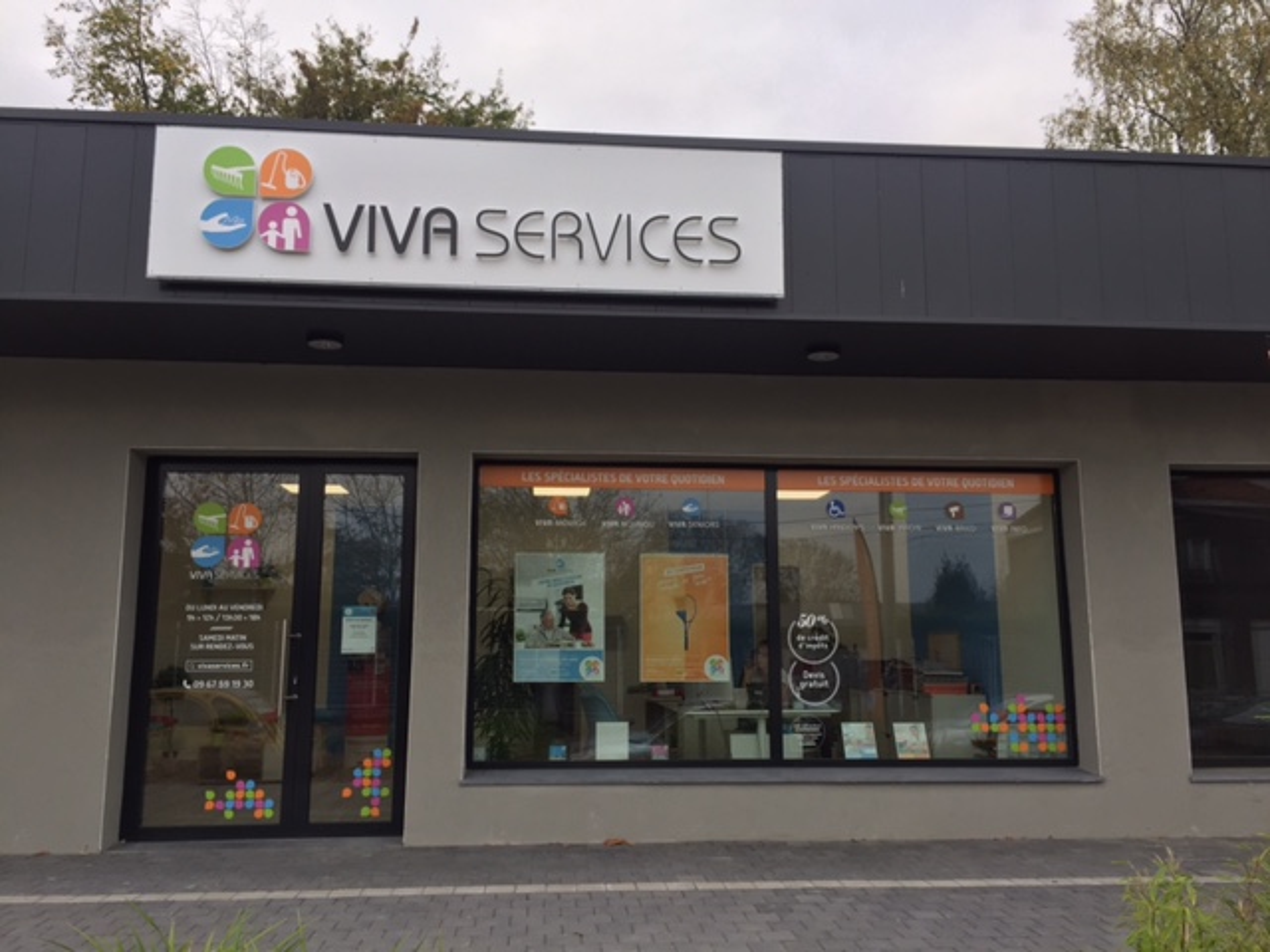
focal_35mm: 29
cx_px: 635
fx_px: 1064
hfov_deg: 61.7
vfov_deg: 48.2
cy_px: 476
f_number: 2.2
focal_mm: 4.15
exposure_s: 1/306
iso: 32
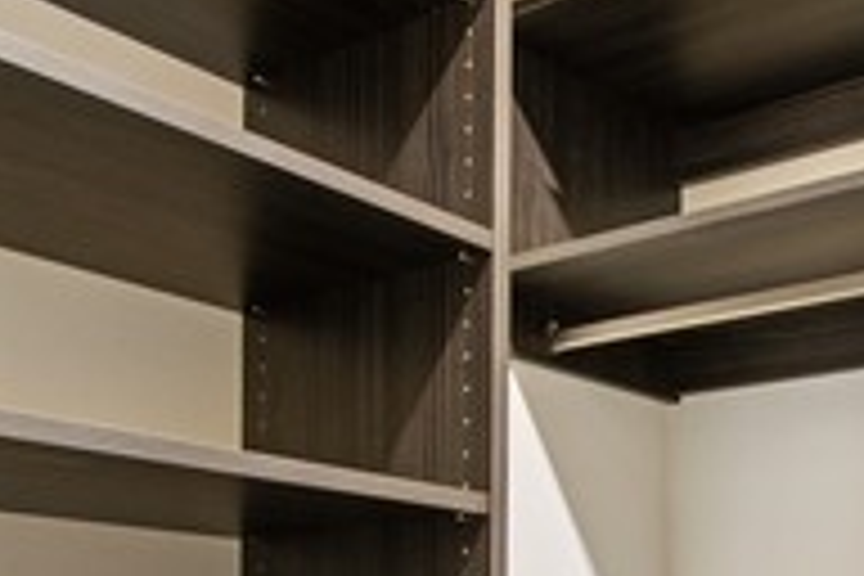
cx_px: 864
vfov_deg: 24.8
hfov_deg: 35.8
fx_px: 1200
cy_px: 662
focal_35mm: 50
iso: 200
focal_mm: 11
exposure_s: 1
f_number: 6.3
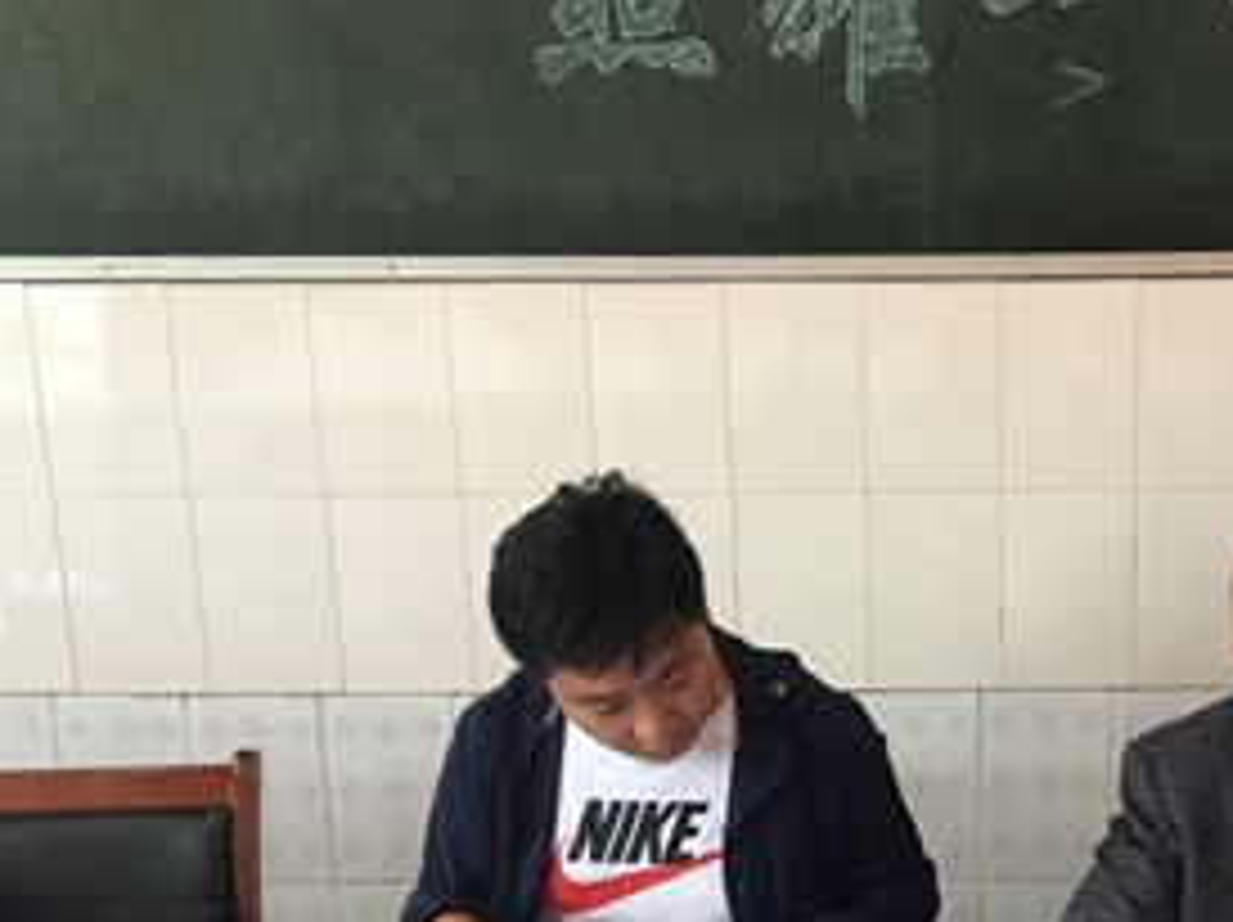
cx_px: 968
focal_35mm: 53
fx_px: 1886
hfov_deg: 35.2
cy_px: 803
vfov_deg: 26.7
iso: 125
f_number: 2.2
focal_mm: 4.15
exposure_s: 1/33
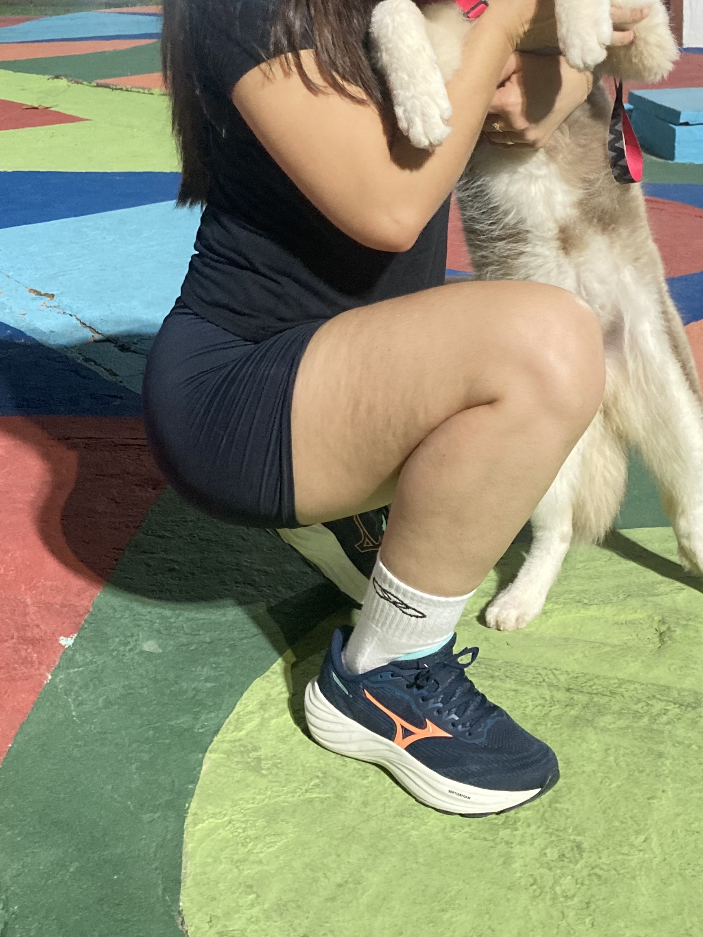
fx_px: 1327
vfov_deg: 38.0
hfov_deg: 29.6
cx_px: 437
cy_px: 244
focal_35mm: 49
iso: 400
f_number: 1.8
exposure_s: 1/30
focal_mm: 3.99
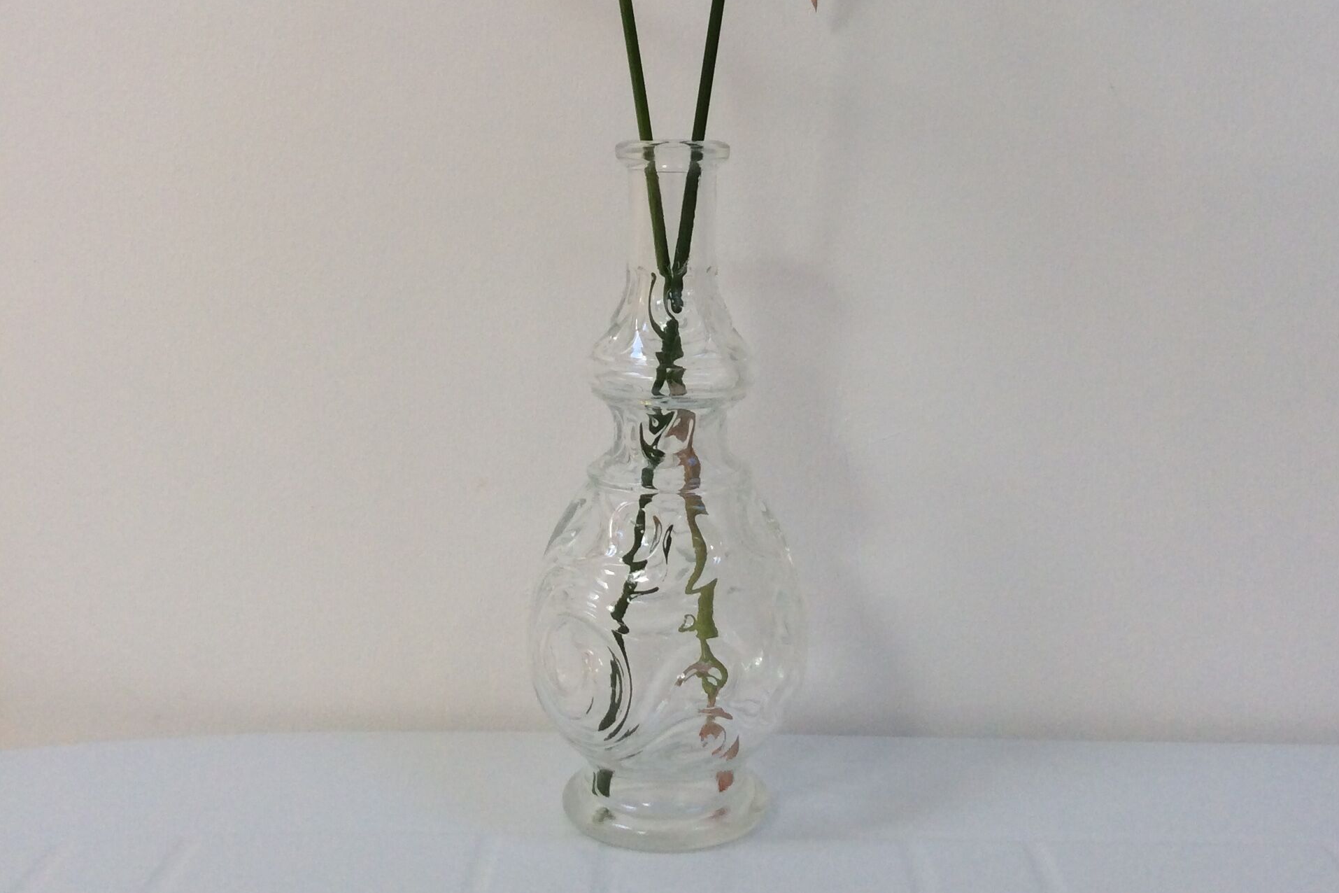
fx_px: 1674
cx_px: 676
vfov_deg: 29.4
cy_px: 220
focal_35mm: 45
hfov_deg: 43.6
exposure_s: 1/100
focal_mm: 3.3
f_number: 2.4
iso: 64
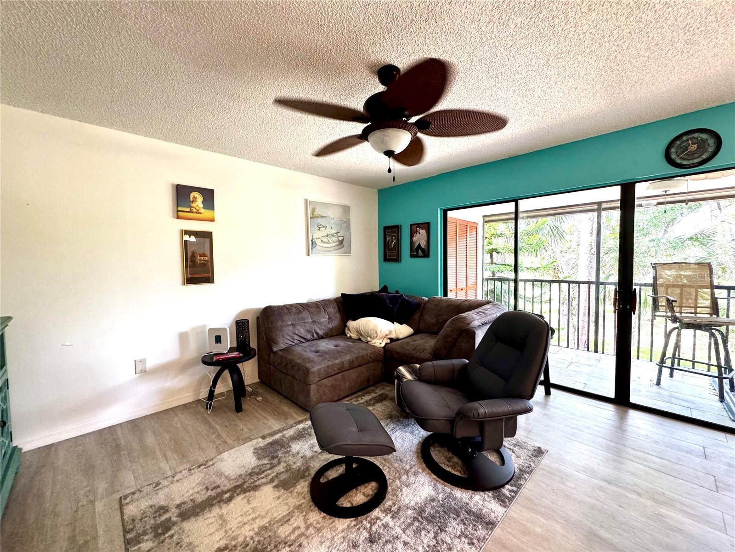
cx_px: 368
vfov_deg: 85.7
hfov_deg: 102.1
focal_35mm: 14
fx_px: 297
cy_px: 276
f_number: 2.2
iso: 320
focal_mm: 2.22
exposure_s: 1/120
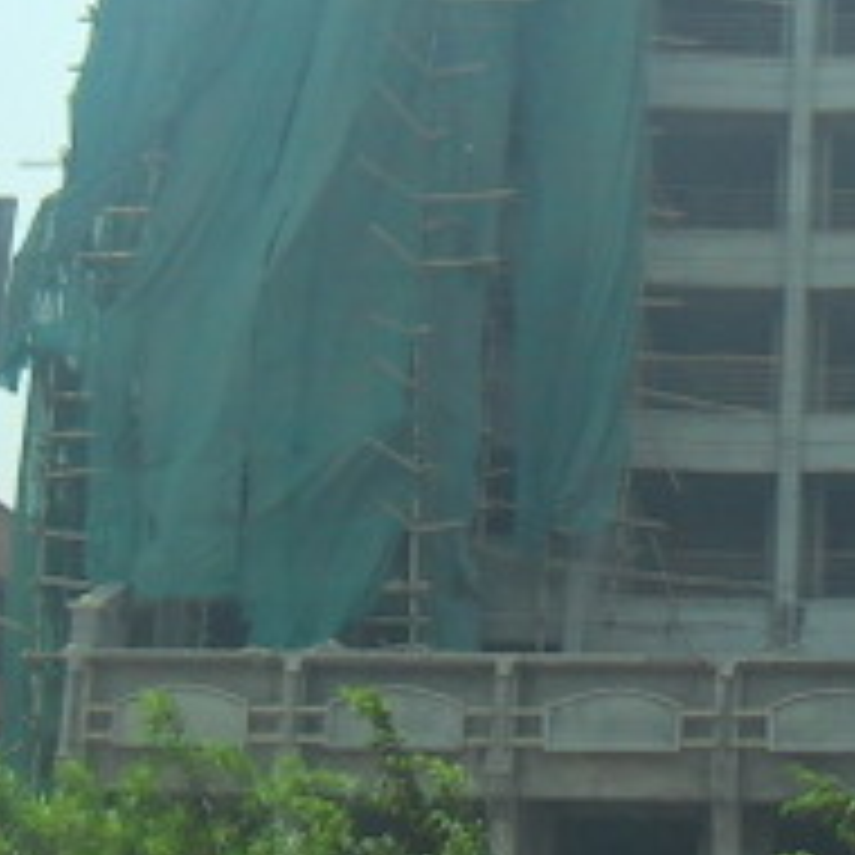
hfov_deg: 14.4
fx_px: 3325
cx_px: 904
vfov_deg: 14.6
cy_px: 230
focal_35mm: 119
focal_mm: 5.7
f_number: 9.4
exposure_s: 1/180
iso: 100
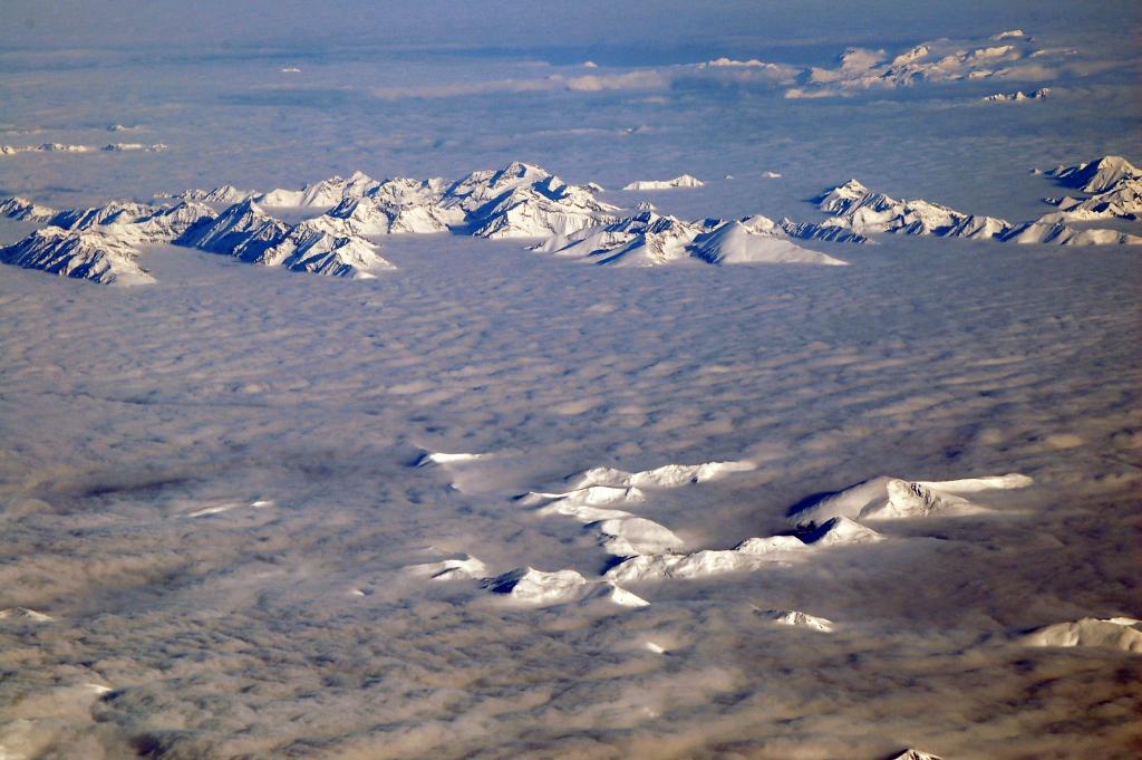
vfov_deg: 9.1
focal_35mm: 150
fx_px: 4754
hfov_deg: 13.7
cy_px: 380
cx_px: 571
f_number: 11
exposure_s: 1/500
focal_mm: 100
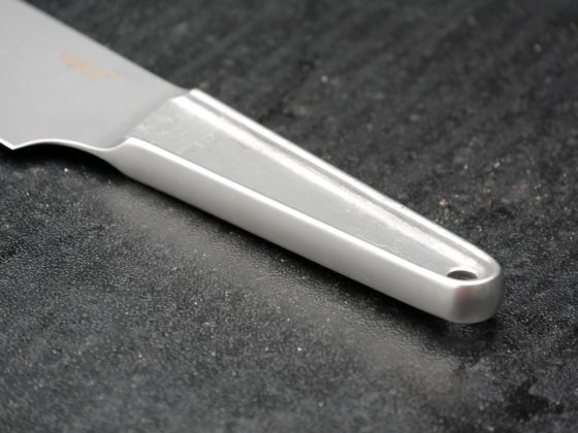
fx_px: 4675
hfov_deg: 7.1
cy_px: 216
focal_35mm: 280
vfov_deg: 5.3
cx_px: 289
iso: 1600
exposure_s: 1/320
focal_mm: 140
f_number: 5.6
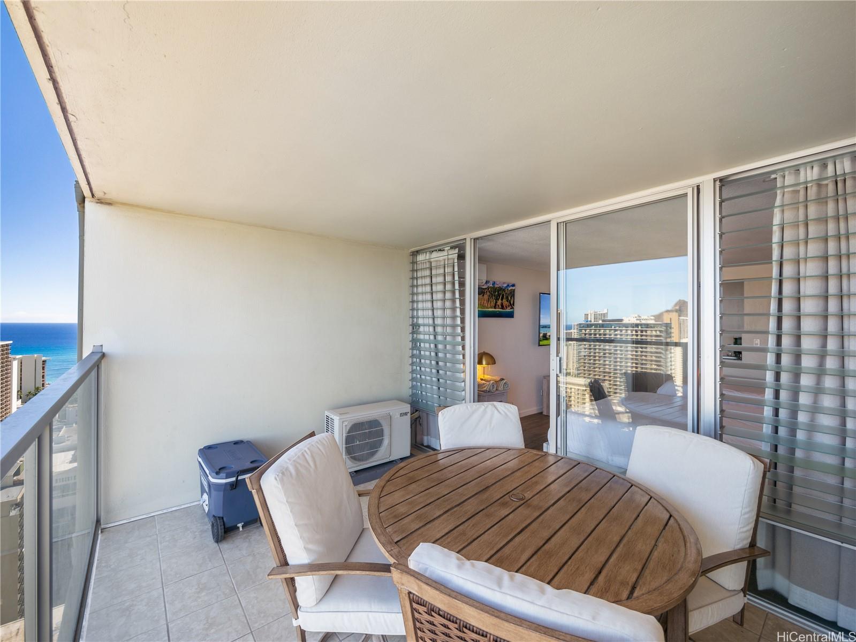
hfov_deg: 102.1
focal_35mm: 14
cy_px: 321
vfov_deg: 85.7
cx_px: 428
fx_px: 346
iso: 200
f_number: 4
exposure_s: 1/2000
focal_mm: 7
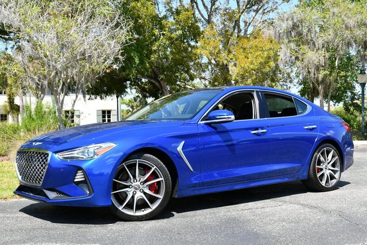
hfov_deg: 41.1
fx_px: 490
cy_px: 122
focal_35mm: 48
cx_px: 184
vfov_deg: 28.1
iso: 200
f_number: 8
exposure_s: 1/250
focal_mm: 24
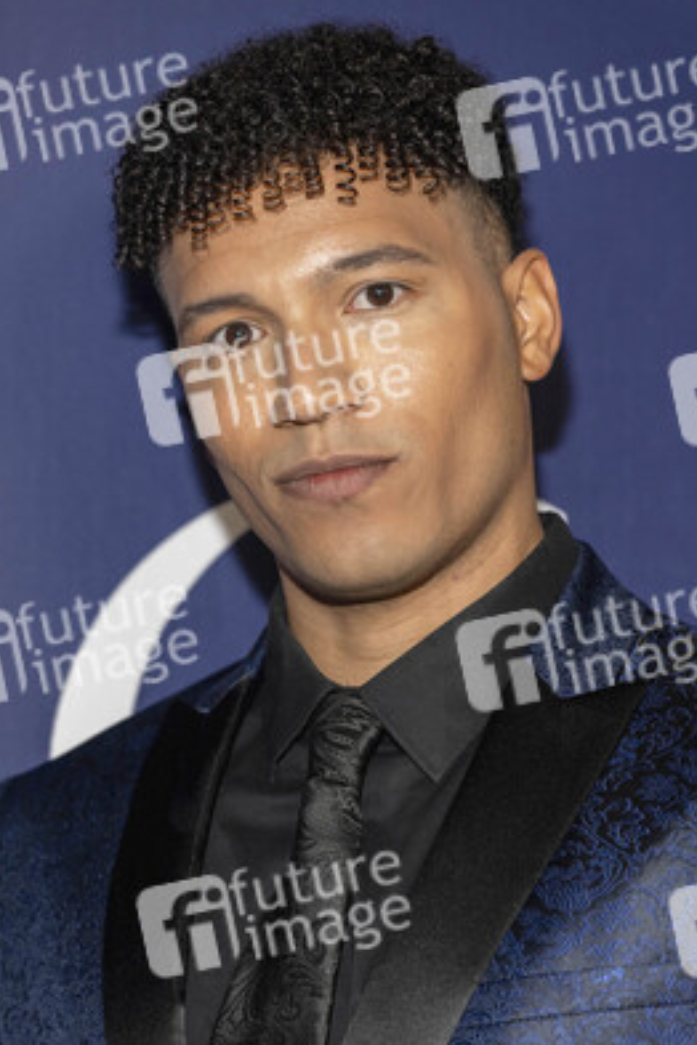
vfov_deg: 16.8
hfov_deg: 11.2
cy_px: 516
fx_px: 3543
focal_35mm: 122
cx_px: 351
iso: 800
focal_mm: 120
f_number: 5
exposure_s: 1/200
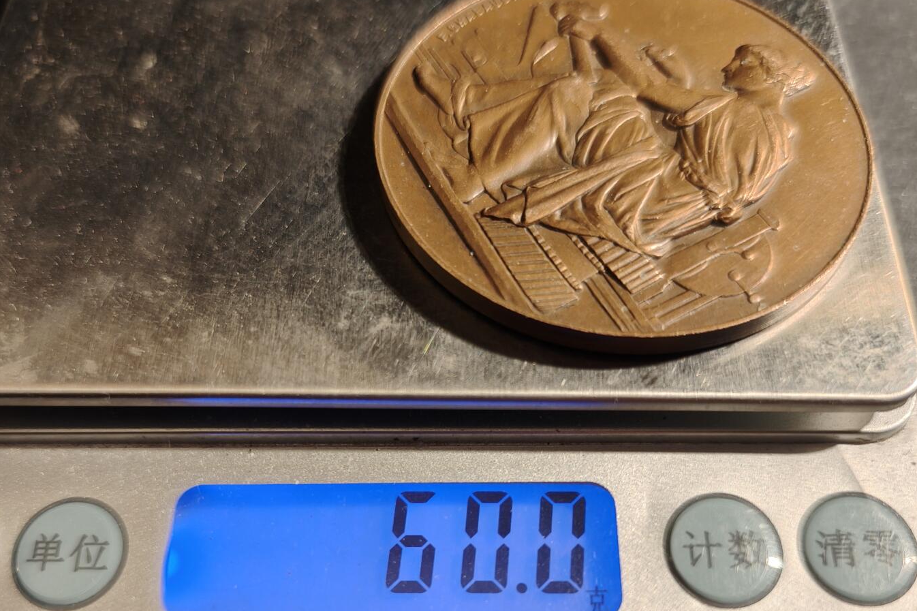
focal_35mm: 32
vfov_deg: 40.2
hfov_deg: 58.7
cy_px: 445
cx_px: 458
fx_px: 815
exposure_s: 1/100
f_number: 1.6
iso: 160
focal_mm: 6.06
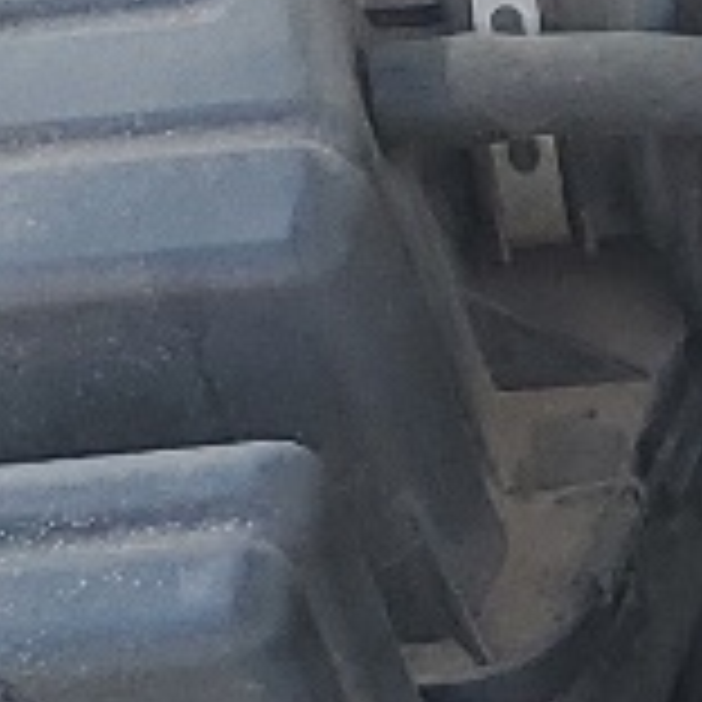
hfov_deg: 6.1
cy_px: 612
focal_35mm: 235
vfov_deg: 7.4
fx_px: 5392
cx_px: 2866
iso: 50
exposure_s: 1/556
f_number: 1.5
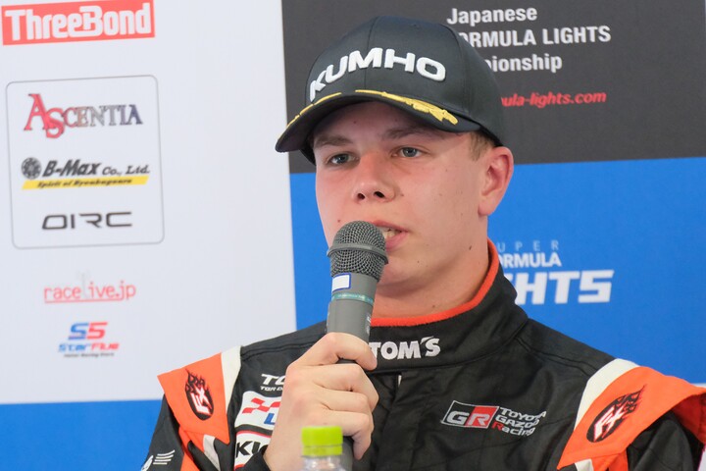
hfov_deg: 10.1
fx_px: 4000
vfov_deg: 6.7
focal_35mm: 204
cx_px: 353
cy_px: 236
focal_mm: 135.7
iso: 6400
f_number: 6
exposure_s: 1/180
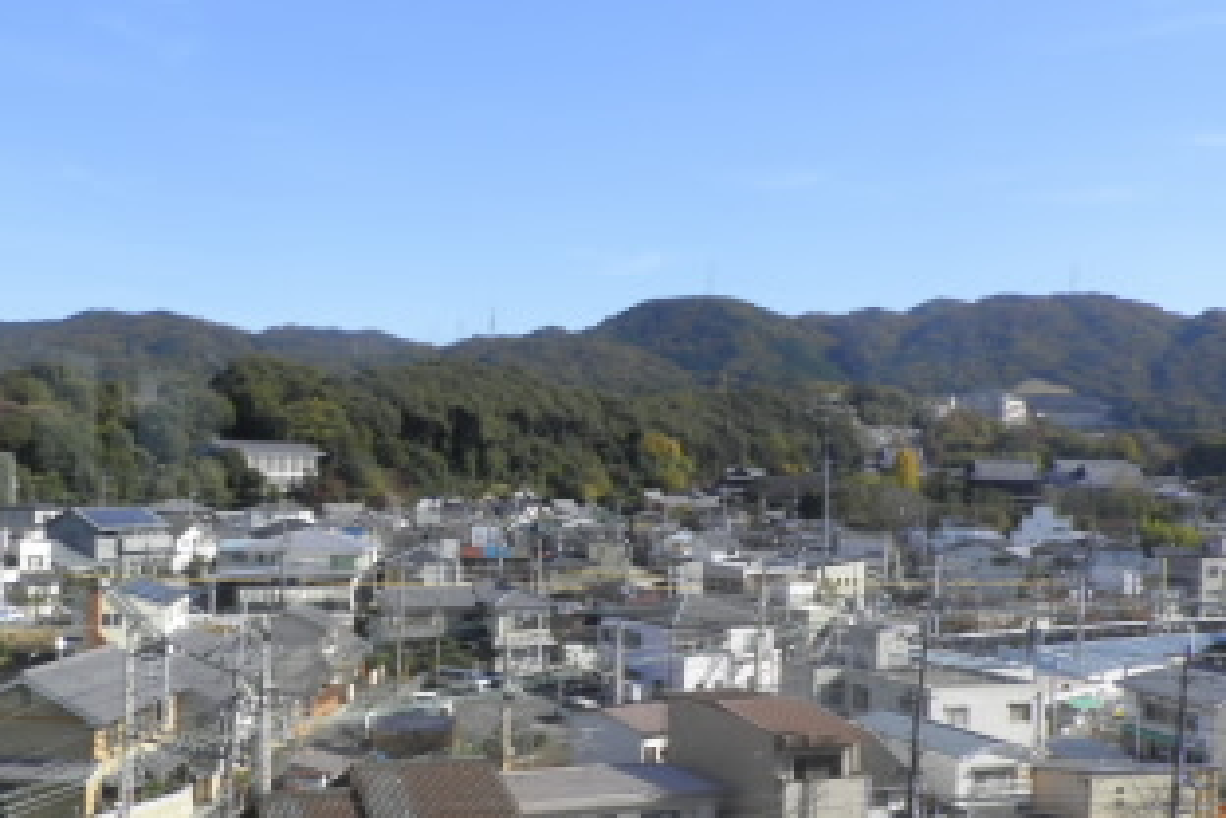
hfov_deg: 53.0
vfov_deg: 36.6
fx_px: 1226
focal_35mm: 36
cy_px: 519
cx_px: 534
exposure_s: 1/640
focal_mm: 4.9
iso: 64
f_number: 3.2
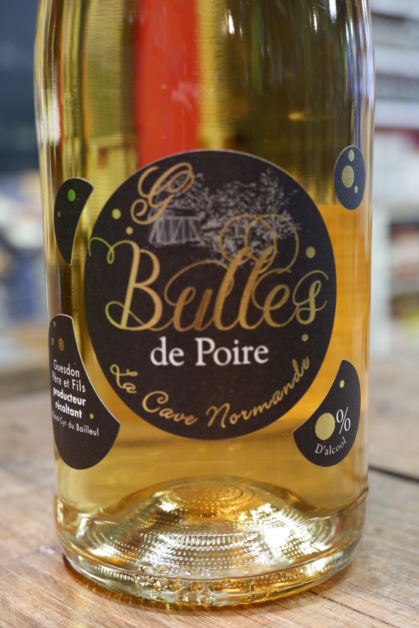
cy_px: 314
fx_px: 873
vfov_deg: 39.6
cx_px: 210
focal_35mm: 50
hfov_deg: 27.0
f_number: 4.9
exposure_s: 1/50
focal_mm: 33.3
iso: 1600
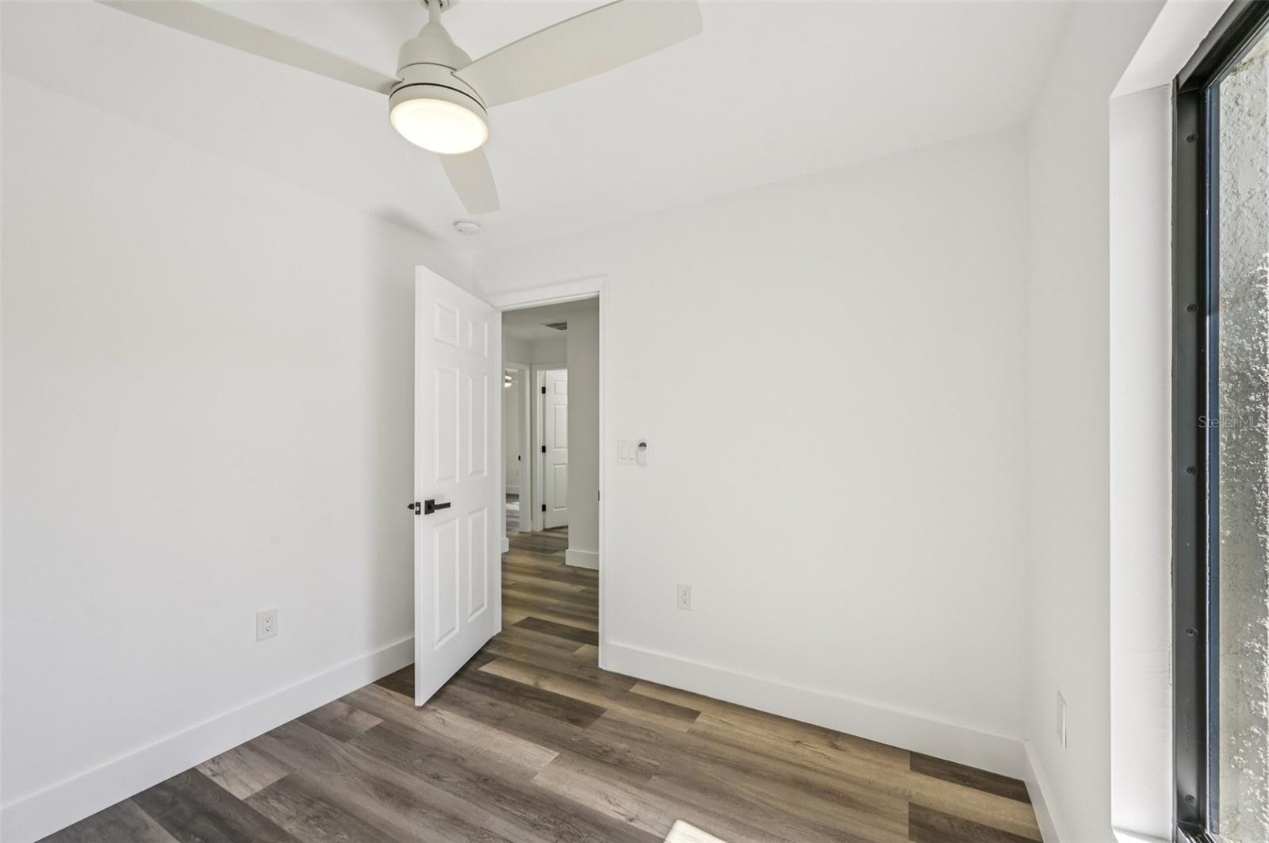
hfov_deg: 104.3
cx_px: 634
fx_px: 493
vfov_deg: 81.1
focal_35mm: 14
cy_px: 422
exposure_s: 1/125
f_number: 8
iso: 400
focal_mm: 14
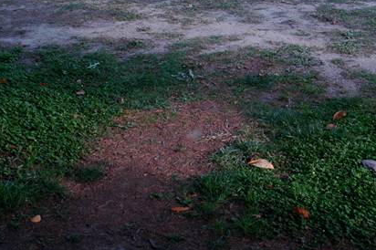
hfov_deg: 21.8
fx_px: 960
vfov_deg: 14.7
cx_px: 306
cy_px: 36
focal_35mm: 92
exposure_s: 1/100
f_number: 5.6
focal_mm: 28
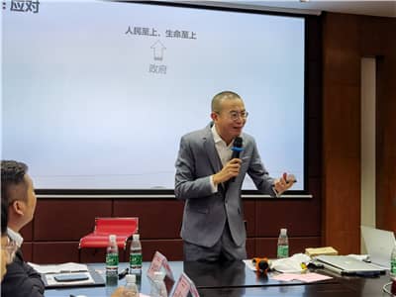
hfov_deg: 39.7
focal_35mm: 48
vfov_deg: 30.3
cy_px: 148
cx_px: 198
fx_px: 549
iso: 160
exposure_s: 1/50
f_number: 1.9
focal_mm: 6.71
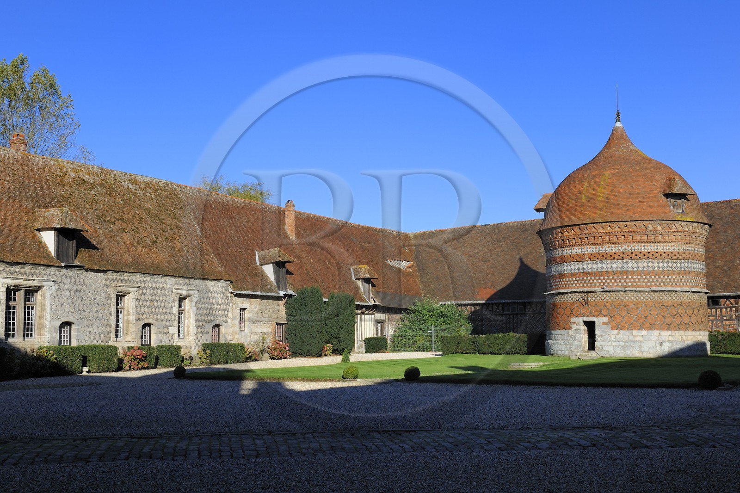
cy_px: 246
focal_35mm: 40
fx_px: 822
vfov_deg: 33.4
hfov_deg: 48.5
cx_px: 370
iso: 200
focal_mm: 40
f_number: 11
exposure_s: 1/200
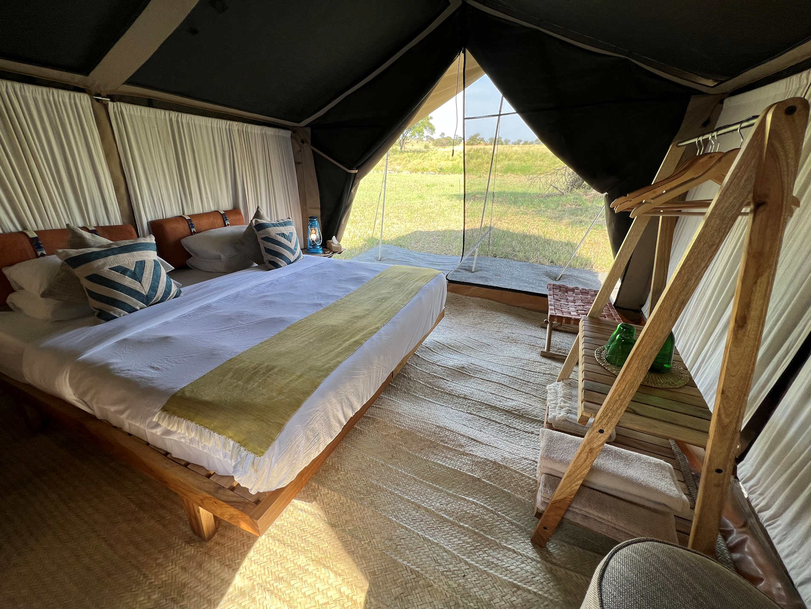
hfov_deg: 106.2
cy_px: 304
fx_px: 305
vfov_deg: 89.9
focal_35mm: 13
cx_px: 406
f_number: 1.8
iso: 32
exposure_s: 1/132
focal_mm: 1.57
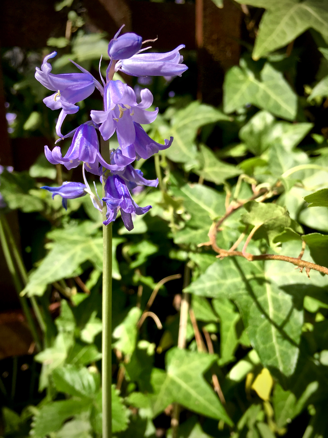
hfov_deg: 48.2
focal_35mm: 29
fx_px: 366
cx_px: 164
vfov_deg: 61.7
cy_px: 219
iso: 25
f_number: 2.2
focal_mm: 4.15
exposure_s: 1/596
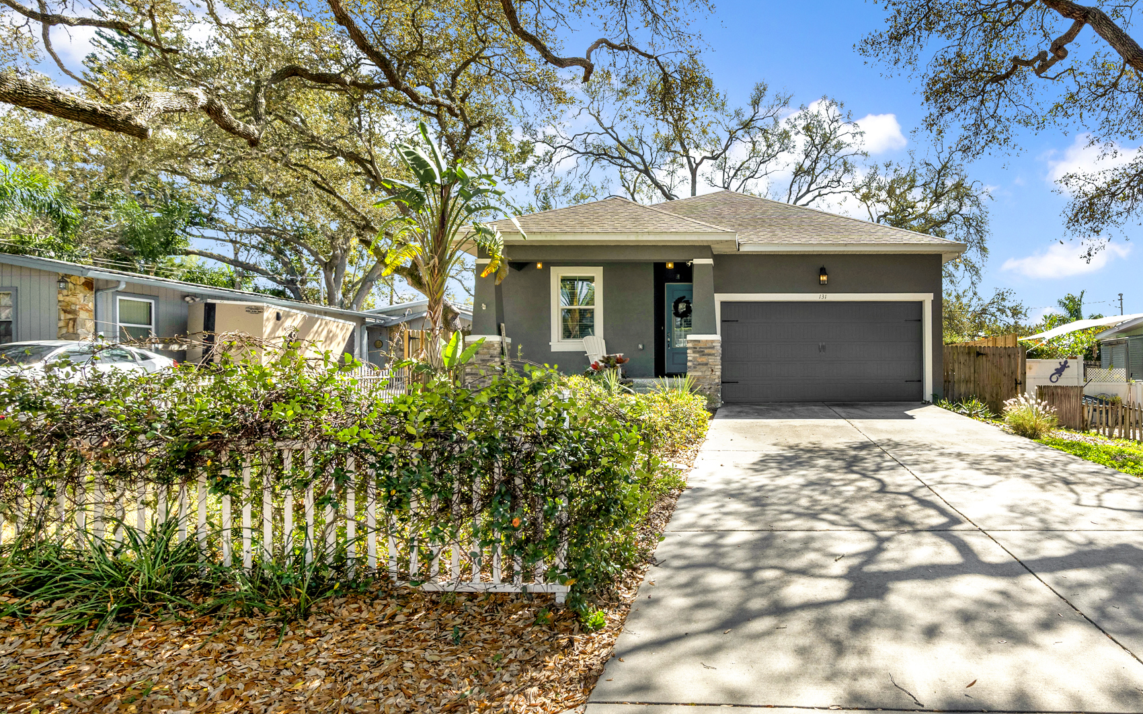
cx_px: 777
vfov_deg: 57.2
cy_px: 381
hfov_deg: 79.2
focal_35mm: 21
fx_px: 654
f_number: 6.3
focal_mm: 14
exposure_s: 1/640
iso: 250
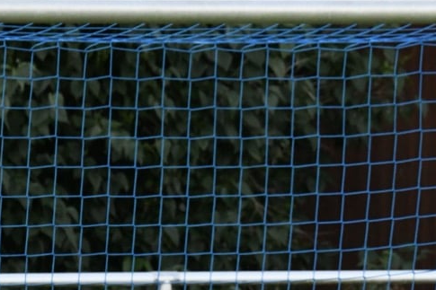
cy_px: 351
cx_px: 479
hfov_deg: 2.2
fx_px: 11174
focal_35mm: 923
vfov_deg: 1.5
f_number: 11
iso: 5000
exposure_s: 1/1600
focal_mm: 350
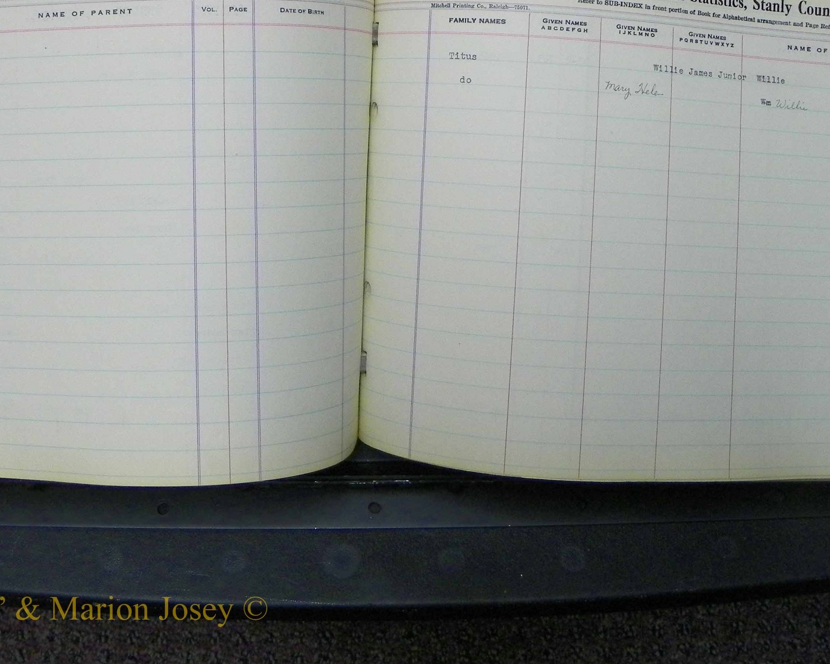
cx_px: 359
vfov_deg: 30.3
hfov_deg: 38.7
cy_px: 90
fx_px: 1179
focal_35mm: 48
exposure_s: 1/30
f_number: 2.8
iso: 100
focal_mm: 4.6
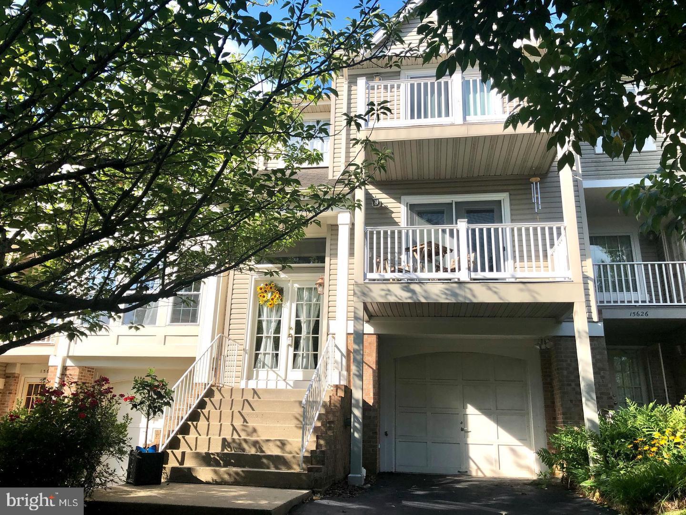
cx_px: 343
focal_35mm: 28
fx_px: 555
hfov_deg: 63.4
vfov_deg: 49.7
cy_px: 258
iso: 20
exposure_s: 1/1021
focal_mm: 3.99
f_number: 1.8
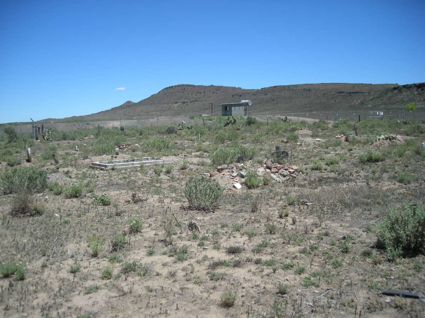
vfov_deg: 40.7
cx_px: 212
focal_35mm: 35
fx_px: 430
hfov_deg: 52.6
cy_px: 159
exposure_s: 1/230
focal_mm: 5.7
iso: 50
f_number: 5.7
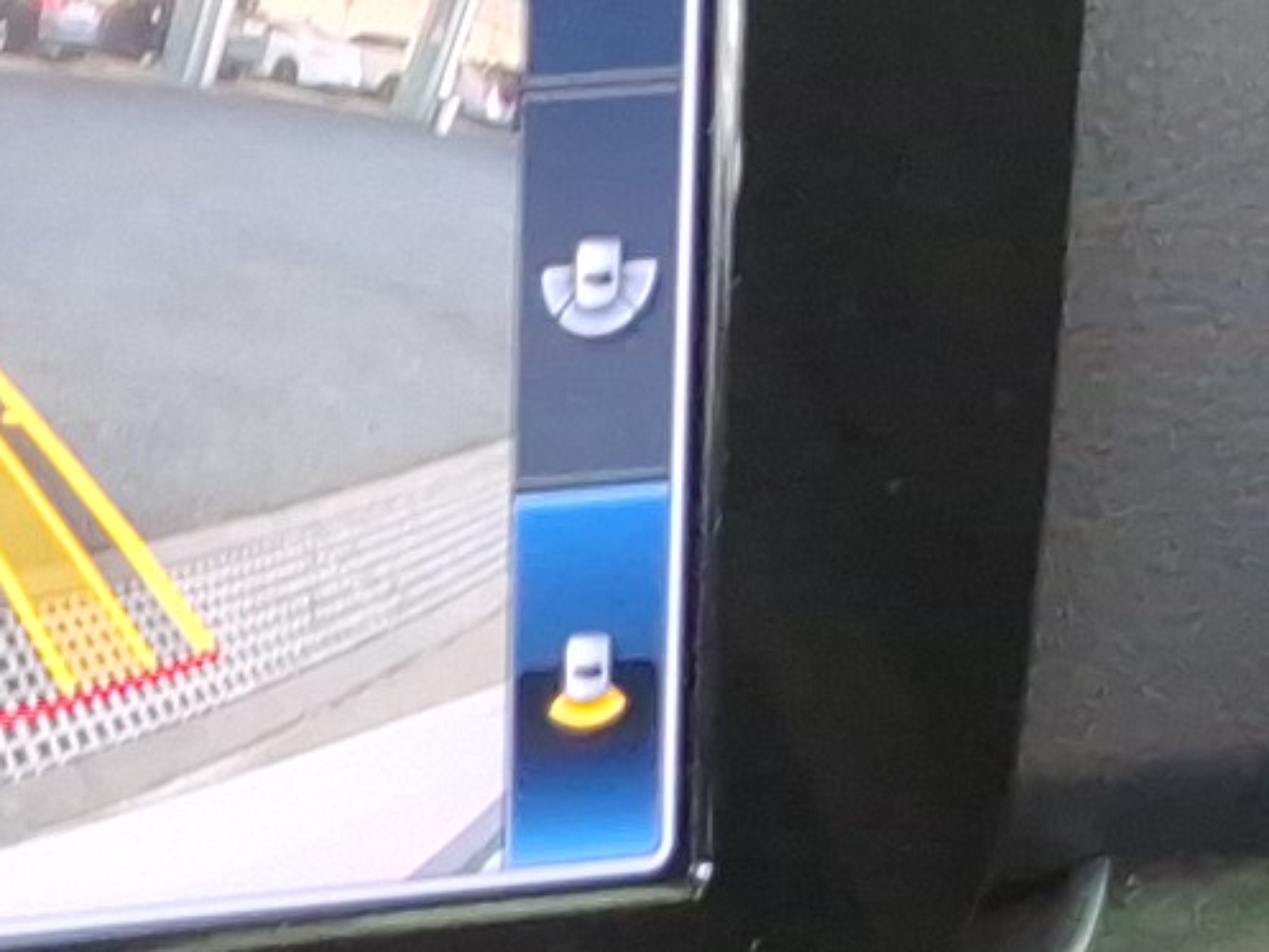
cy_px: 1572
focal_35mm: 184
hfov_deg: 10.2
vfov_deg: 7.9
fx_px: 6747
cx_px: -968
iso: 74
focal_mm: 2.91
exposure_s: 1/40
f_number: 1.9
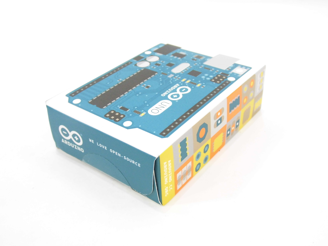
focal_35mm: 37
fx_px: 351
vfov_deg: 38.7
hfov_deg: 50.1
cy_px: 123
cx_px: 164
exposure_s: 1/125
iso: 320
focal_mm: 6.61
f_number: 3.6
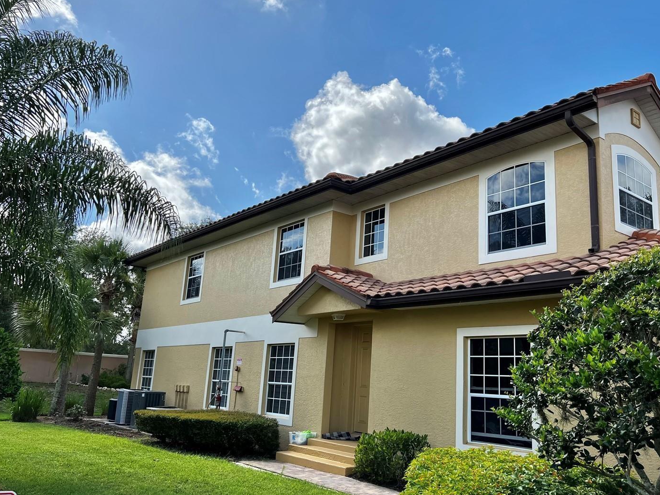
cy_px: 253
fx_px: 572
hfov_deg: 59.9
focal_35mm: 30
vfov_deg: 46.8
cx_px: 345
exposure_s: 1/3704
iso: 50
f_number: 1.5
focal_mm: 5.7
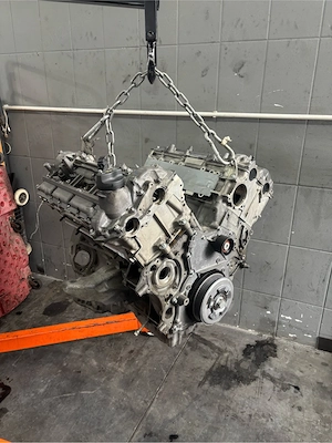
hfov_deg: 53.1
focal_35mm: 26
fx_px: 332
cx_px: 166
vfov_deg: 67.3
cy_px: 222
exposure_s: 1/50
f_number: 1.6
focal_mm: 5.96
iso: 200
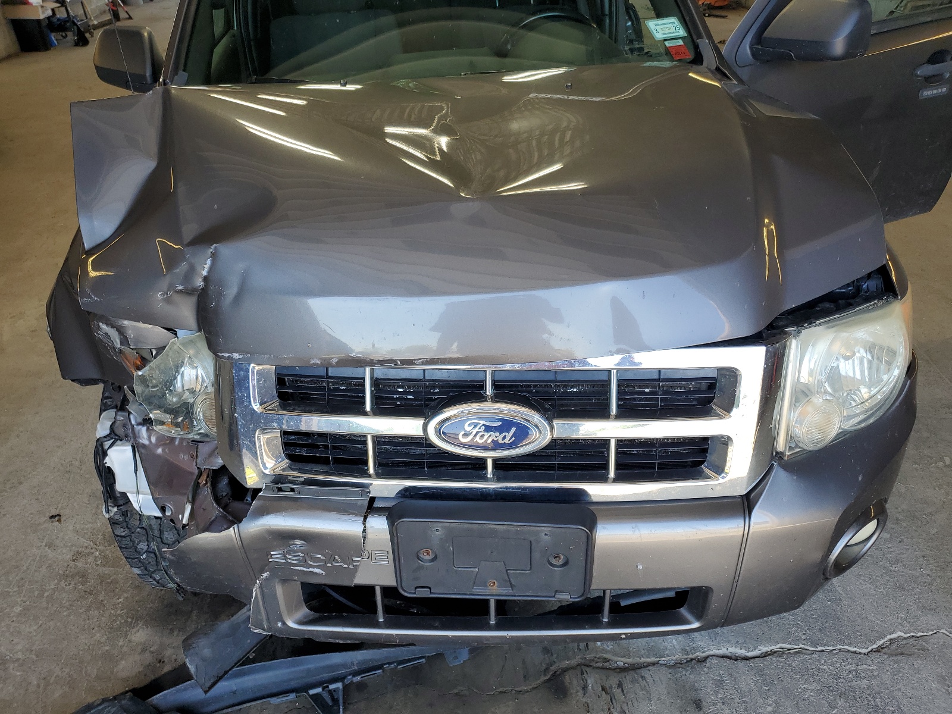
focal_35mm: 26
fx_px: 715
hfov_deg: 67.3
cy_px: 357
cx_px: 476
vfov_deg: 53.1
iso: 50
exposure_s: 1/204
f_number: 1.5
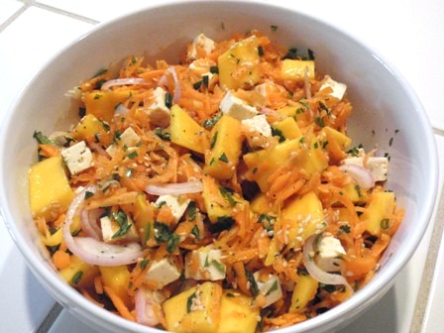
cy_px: 166
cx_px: 222
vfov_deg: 36.0
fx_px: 513
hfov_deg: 46.8
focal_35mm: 40
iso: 800
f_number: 3.9
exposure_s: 1/60
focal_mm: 7.25
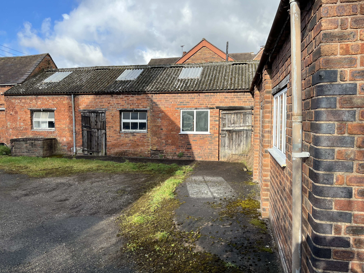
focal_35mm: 26
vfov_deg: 53.1
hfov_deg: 67.3
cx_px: 182
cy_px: 136
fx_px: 273
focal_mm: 5.1
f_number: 1.6
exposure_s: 1/1096
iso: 50
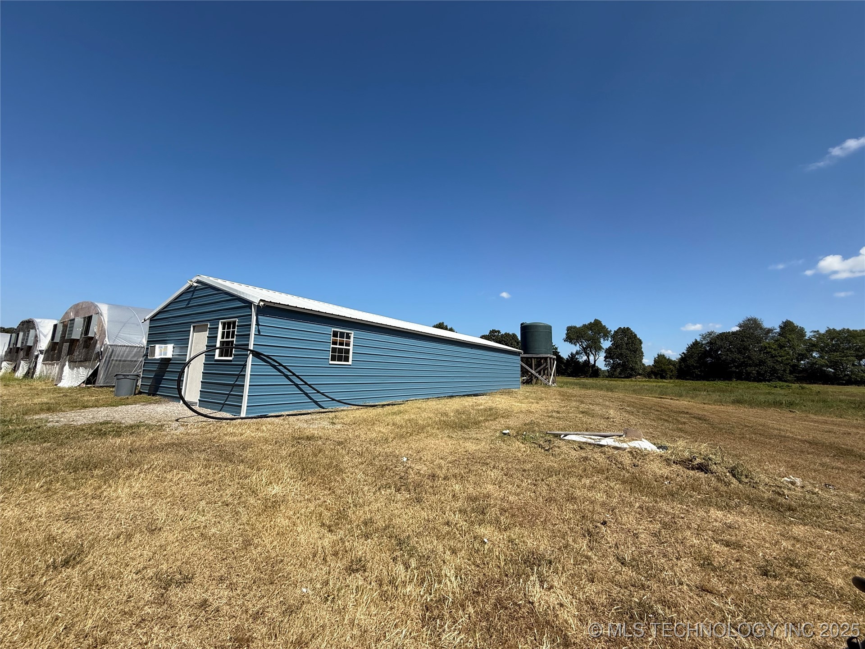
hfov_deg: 102.1
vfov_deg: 85.7
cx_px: 432
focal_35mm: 14
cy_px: 324
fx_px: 350
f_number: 2.2
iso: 50
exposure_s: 1/2410
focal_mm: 2.22
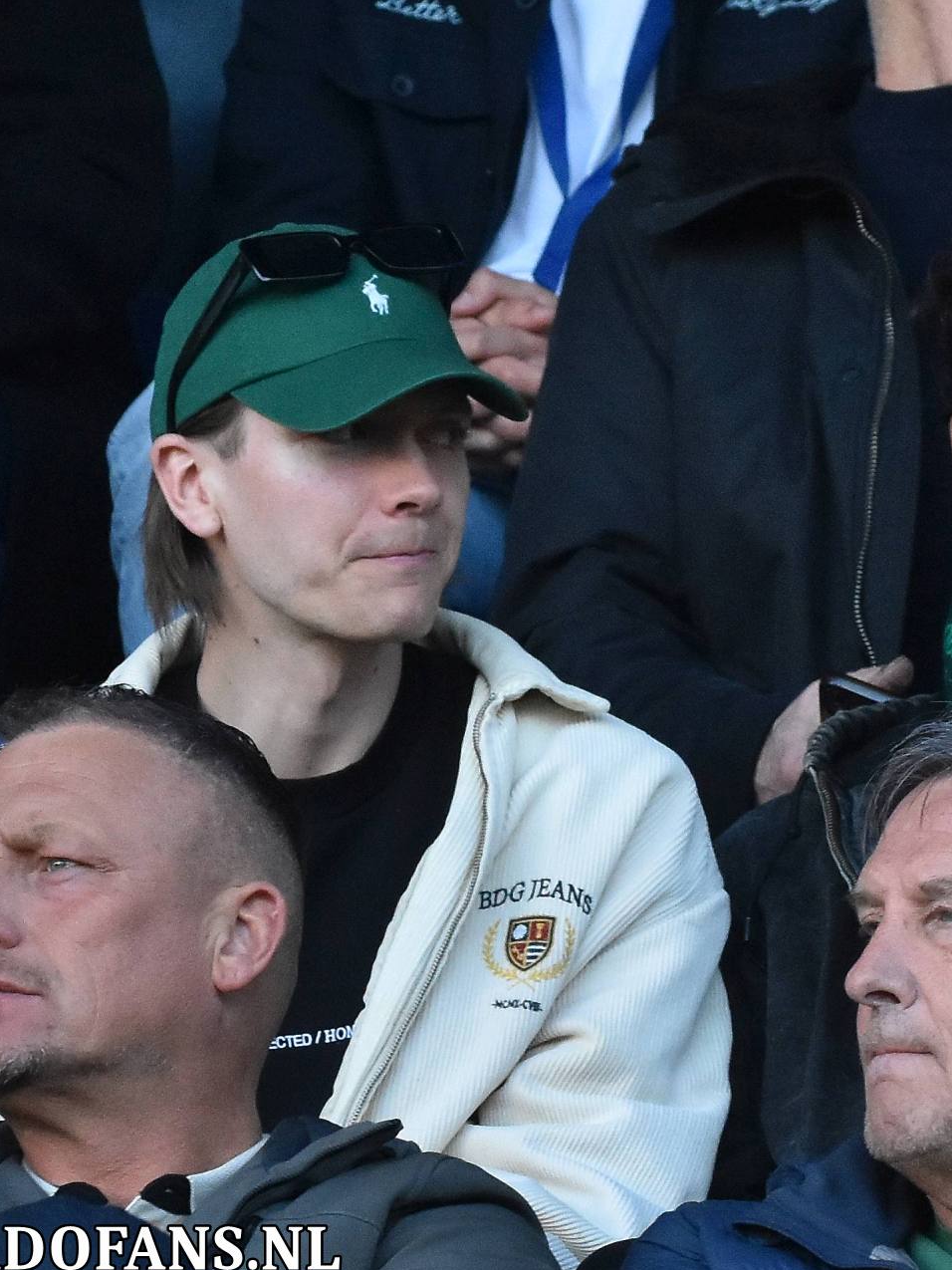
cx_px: 840
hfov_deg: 4.4
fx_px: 12349
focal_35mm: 337
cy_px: 636
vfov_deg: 5.9
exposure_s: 1/400
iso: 1600
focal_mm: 155
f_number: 5.6
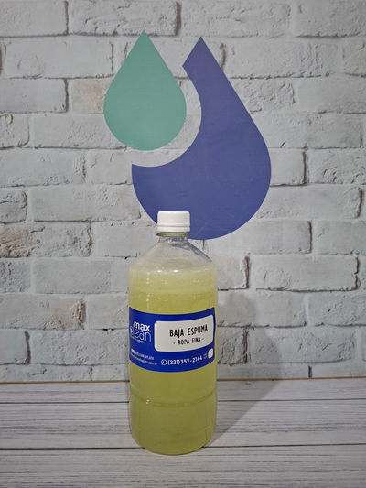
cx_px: 183
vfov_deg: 73.9
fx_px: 324
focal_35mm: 23
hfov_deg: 58.9
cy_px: 244
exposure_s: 1/50
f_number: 1.8
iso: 250
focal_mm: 5.54
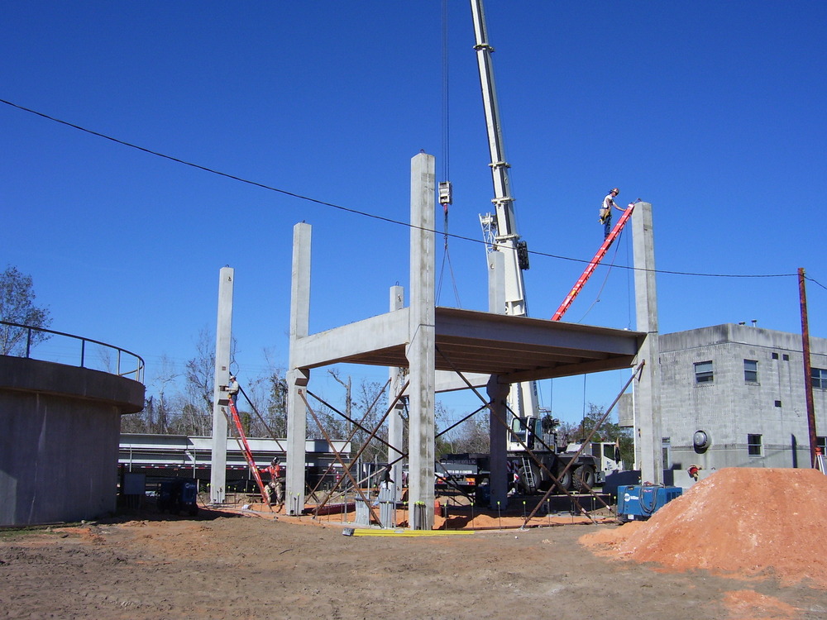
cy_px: 310
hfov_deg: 54.0
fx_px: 812
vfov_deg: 41.8
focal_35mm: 34
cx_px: 414
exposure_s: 1/1000
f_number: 4.8
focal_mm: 5.6
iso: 80
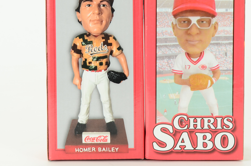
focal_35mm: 130
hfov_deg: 15.8
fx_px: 903
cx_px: 142
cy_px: 52
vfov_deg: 10.5
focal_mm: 55
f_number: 11
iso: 250
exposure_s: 1/80
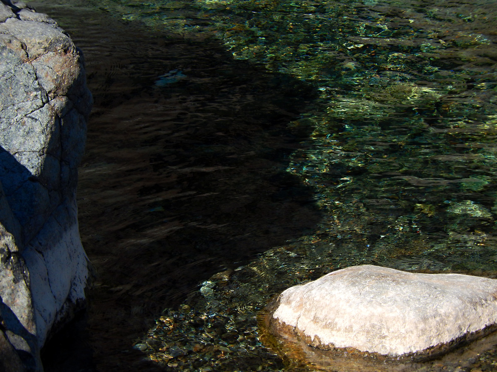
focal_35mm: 332
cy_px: 186
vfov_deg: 4.5
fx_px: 4767
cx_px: 248
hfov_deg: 6.0
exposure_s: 1/400
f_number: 6
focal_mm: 59.5
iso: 125
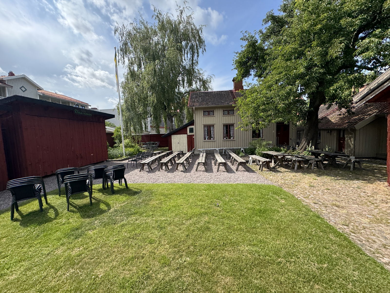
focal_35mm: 14
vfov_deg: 85.7
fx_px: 158
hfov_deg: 102.1
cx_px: 195
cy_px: 146
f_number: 2.2
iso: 40
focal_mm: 2.22
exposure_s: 1/980
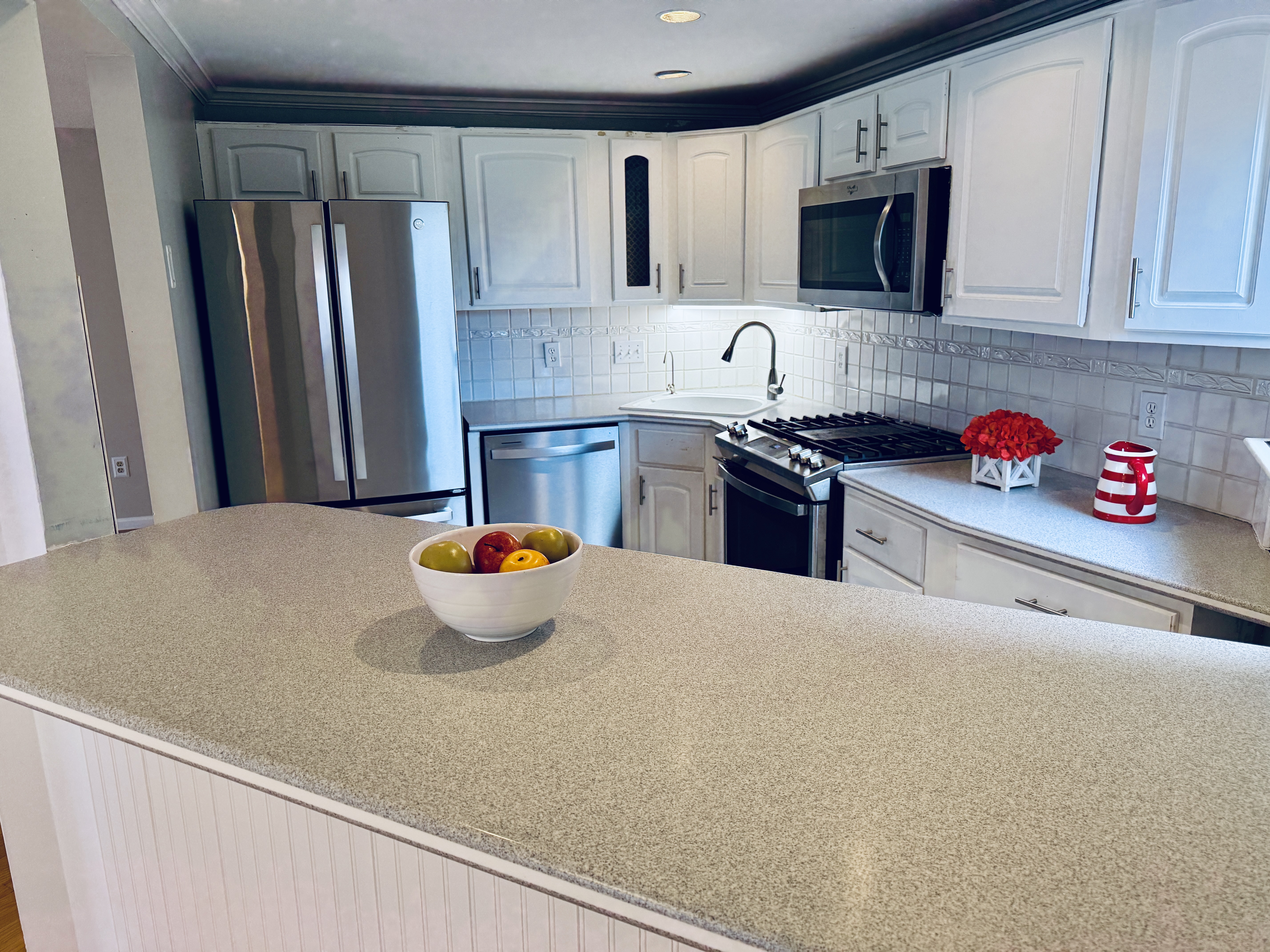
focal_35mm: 24
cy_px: 476
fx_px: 881
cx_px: 635
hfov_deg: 71.6
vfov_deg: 56.8
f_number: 1.78
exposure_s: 1/174
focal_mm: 6.76
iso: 200
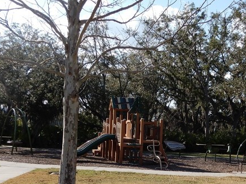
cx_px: 171
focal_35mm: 56
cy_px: 140
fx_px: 398
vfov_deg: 25.7
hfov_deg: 33.9
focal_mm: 4.3
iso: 80
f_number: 3.4
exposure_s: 1/800
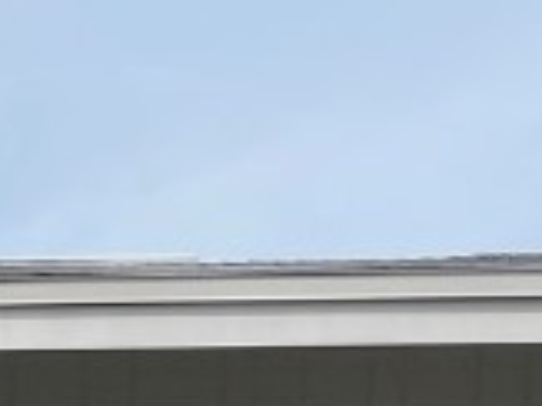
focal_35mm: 157
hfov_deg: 11.7
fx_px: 2456
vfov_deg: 8.9
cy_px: 795
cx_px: -412
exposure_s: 1/4348
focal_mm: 5.1
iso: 32
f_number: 1.6
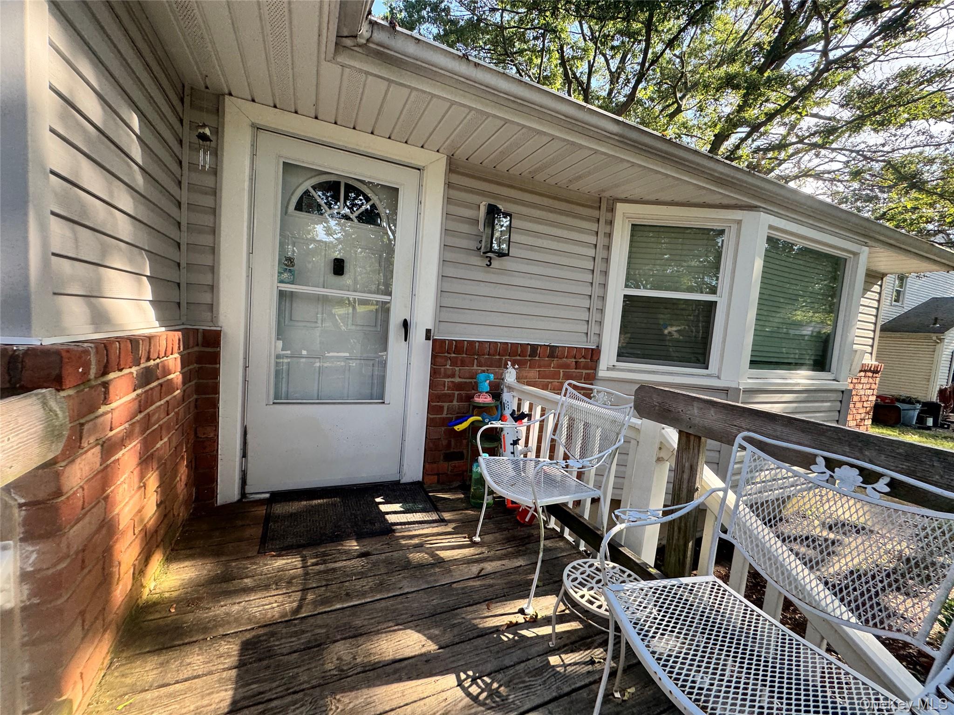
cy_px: 358
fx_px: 386
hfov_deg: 102.1
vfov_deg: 85.7
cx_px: 477
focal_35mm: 14
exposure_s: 1/169
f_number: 2.2
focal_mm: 2.22
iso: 40
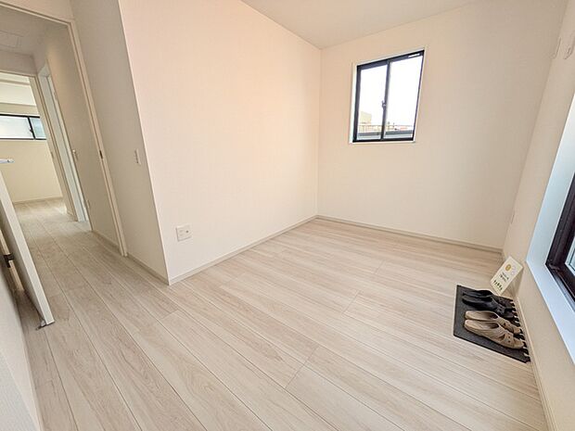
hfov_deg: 102.1
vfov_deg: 85.7
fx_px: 233
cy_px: 216
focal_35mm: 14
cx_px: 288
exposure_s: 1/193
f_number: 2.2
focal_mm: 1.83
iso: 51
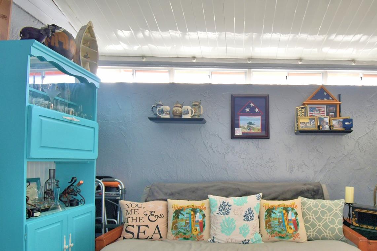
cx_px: 248
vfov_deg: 58.8
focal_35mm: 21
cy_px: 155
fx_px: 220
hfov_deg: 78.8
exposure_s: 1/30
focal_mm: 10
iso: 280
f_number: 4.5
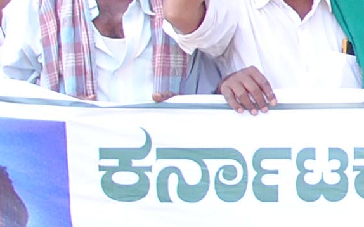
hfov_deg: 10.6
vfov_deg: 7.0
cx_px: 652
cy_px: 22
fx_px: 1844
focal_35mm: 186
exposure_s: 1/200
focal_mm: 18
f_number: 3.5
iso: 200
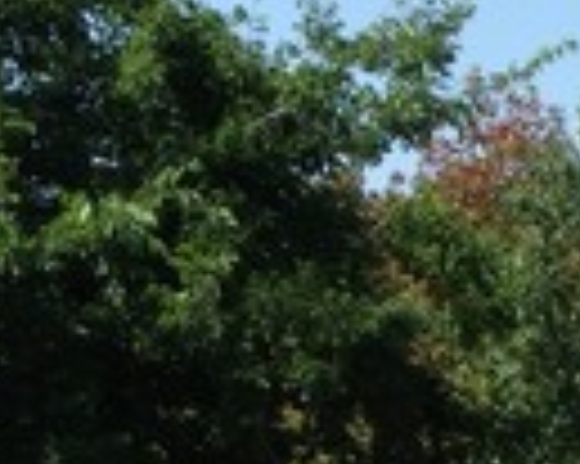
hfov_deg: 8.7
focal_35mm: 222
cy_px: 815
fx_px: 3808
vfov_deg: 6.8
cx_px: 456
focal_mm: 19.1
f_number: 5.6
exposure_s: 1/500
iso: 125
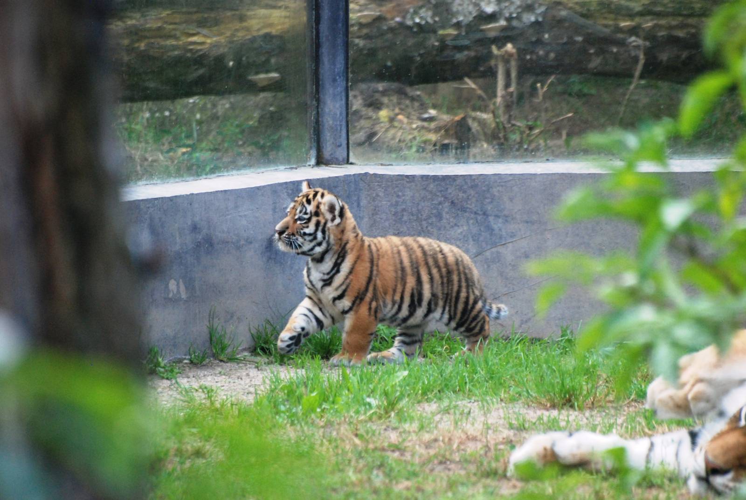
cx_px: 373
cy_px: 250
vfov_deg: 3.1
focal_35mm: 450
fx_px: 9336
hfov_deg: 4.6
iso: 1000
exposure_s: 1/400
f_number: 5.6
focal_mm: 300
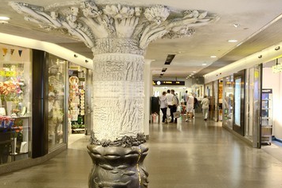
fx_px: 298
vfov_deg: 35.0
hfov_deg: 50.6
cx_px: 153
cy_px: 106
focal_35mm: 38
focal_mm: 32
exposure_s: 1/30
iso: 1000
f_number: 5
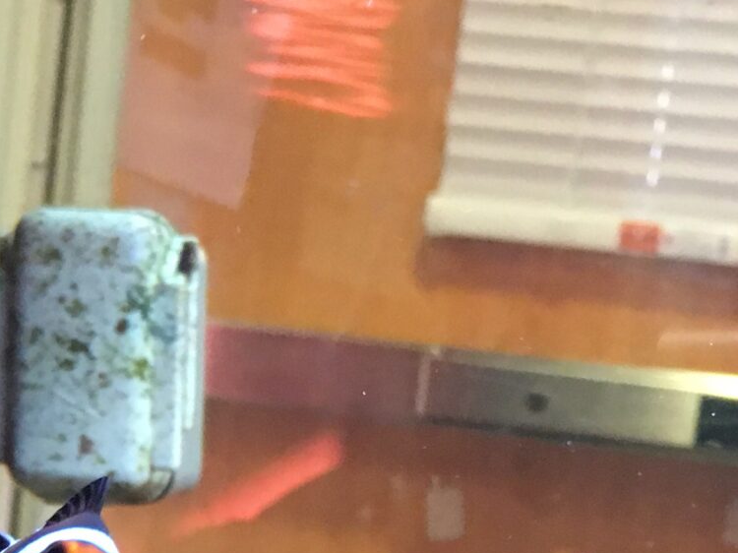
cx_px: 345
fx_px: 2110
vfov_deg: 14.3
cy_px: 708
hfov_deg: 19.8
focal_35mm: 99
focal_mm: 4.15
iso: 160
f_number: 2.2
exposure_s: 1/30
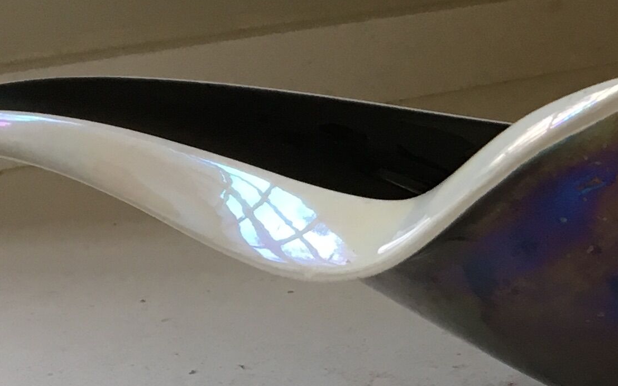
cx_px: 909
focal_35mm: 112
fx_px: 1886
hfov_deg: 17.0
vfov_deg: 11.6
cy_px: 322
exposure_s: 1/33
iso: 80
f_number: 2.2
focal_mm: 4.15
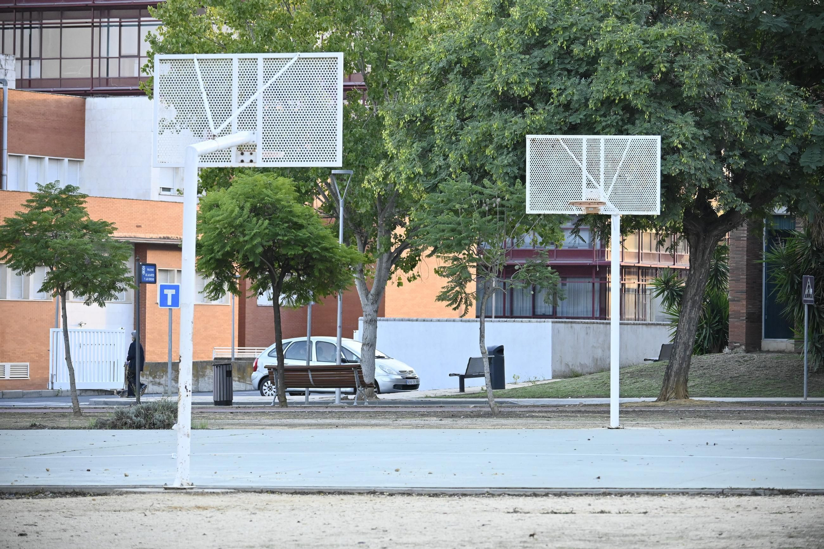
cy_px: 274
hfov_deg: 12.5
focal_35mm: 165
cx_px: 412
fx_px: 3776
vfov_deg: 8.3
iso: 1800
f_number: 5.6
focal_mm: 110
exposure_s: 1/320
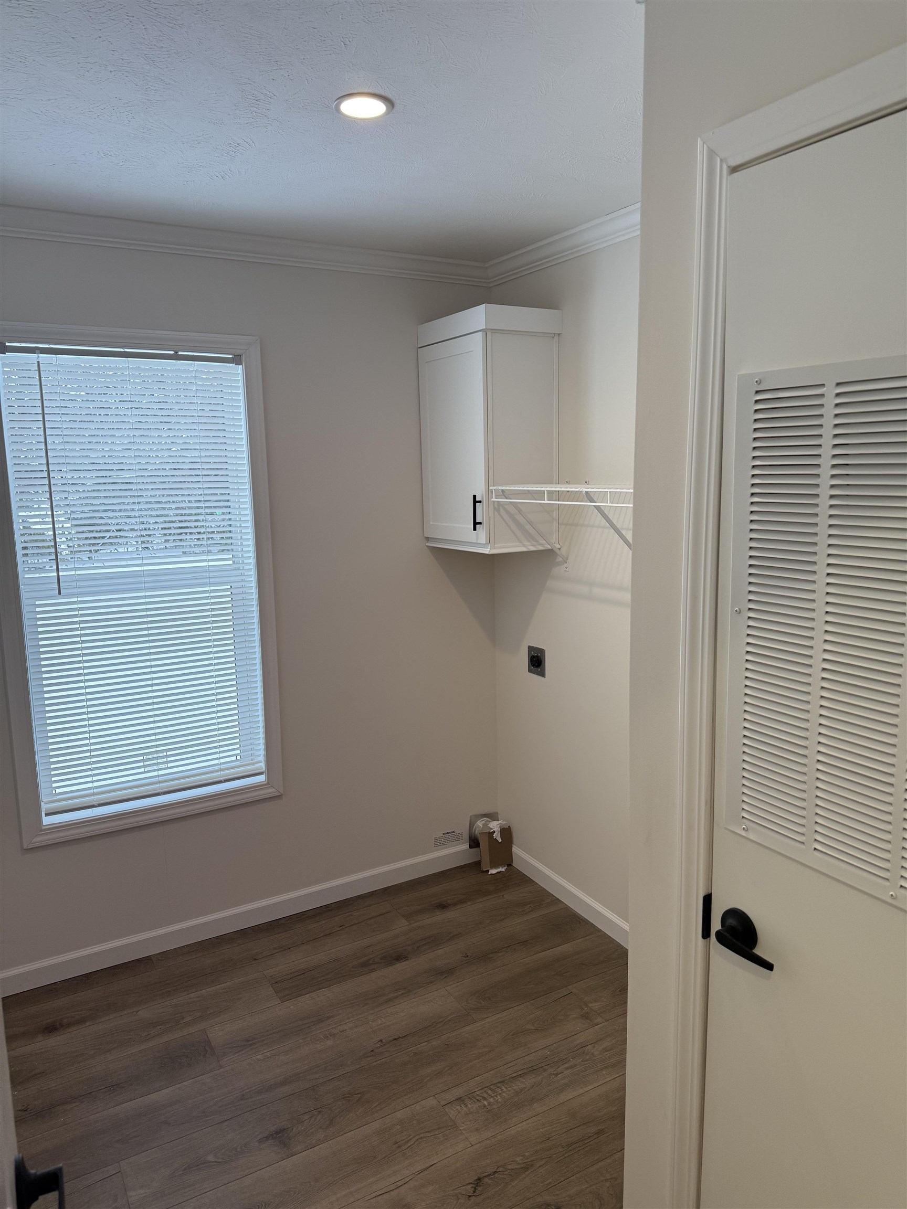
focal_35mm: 24
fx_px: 838
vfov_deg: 71.6
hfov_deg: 56.8
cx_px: 454
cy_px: 604
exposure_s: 1/198
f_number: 1.78
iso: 125
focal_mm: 6.76
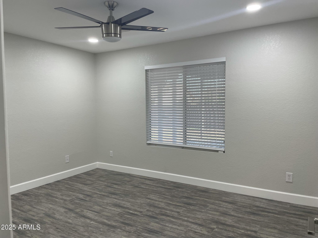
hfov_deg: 67.3
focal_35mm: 26
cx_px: 159
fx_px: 239
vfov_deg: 53.1
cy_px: 119
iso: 64
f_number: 1.6
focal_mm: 4.2
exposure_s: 1/60
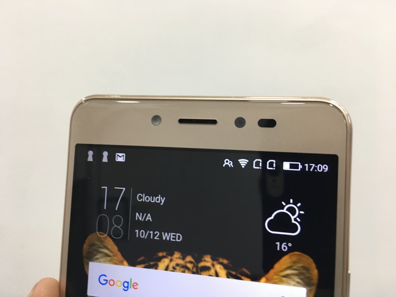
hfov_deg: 61.7
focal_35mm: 29
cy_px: 148
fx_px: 332
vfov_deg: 48.2
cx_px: 198
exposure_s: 1/33
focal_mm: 4.15
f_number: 2.2
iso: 80
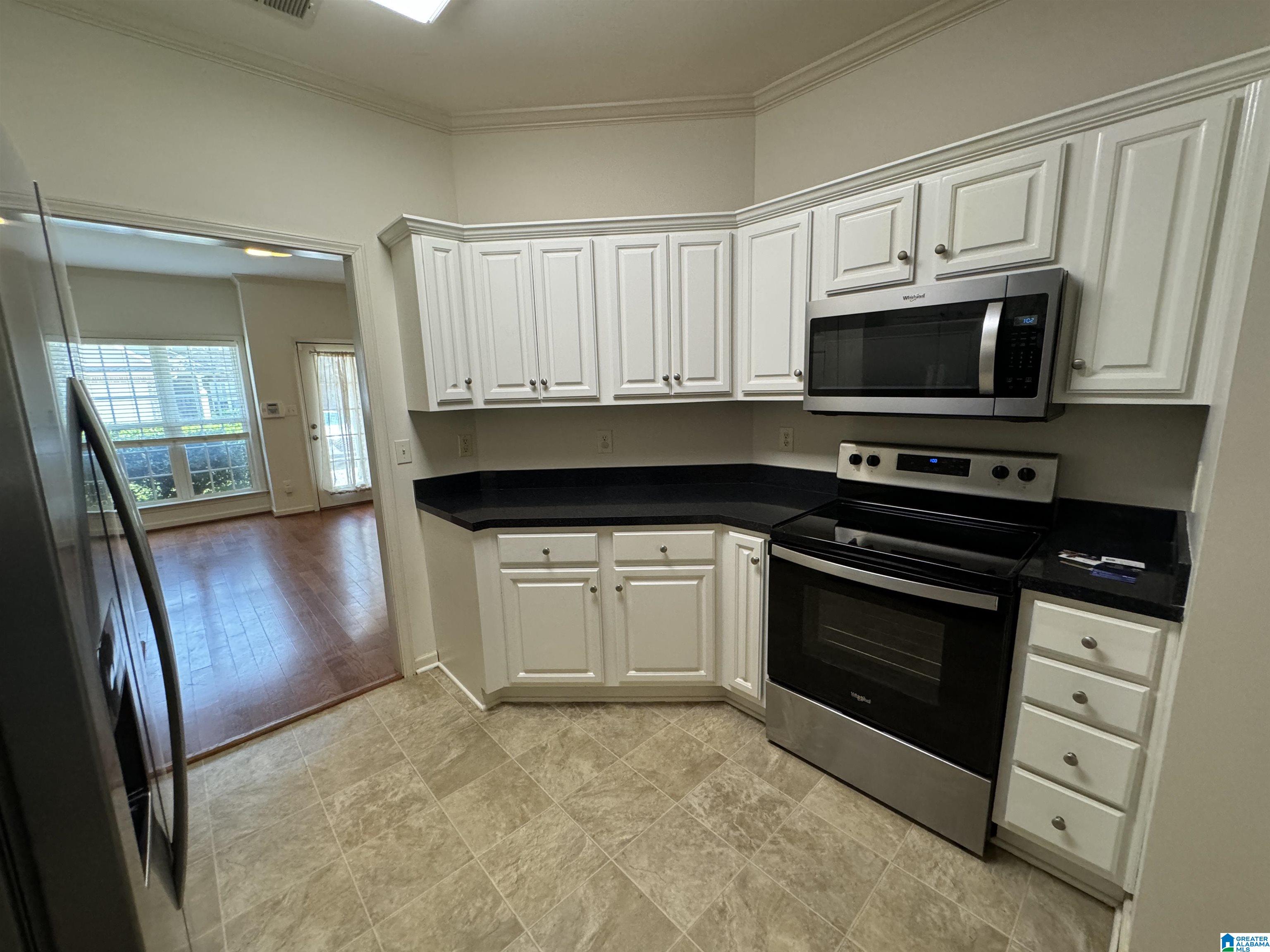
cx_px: 635
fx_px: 514
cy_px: 476
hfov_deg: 102.1
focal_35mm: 14
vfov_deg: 85.7
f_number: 2.2
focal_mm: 2.22
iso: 320
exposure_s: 1/120
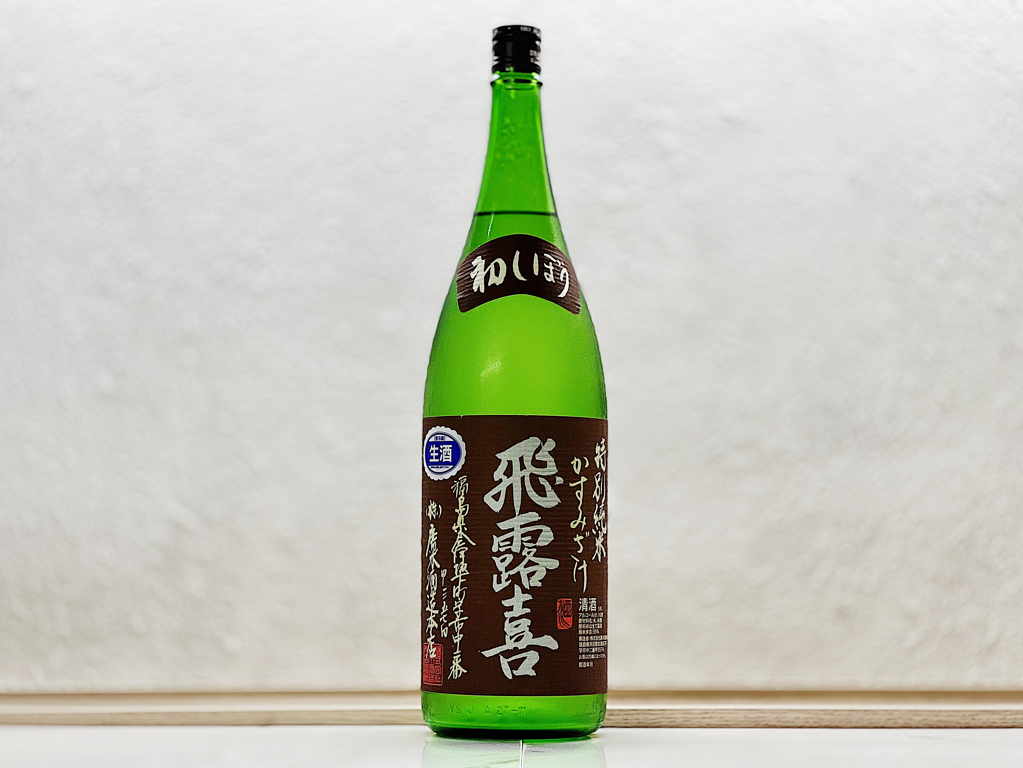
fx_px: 2276
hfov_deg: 25.3
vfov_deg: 19.1
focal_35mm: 77
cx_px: 512
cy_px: 384
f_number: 2.8
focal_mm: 9
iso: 125
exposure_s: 1/100
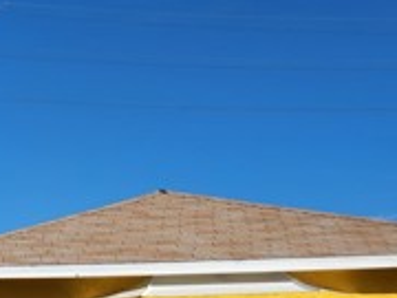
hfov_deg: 22.3
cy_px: 477
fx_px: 940
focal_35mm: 82
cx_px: -55
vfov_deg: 16.1
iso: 20
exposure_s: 1/2600
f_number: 1.8
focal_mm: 5.4
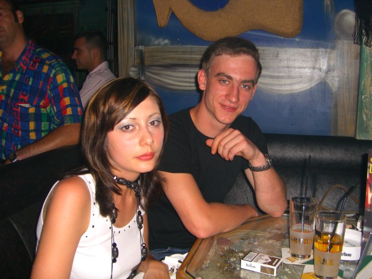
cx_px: 186
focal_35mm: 38
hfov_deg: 49.0
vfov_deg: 37.7
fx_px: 408
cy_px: 140
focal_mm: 7.9
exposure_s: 1/60
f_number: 2.8
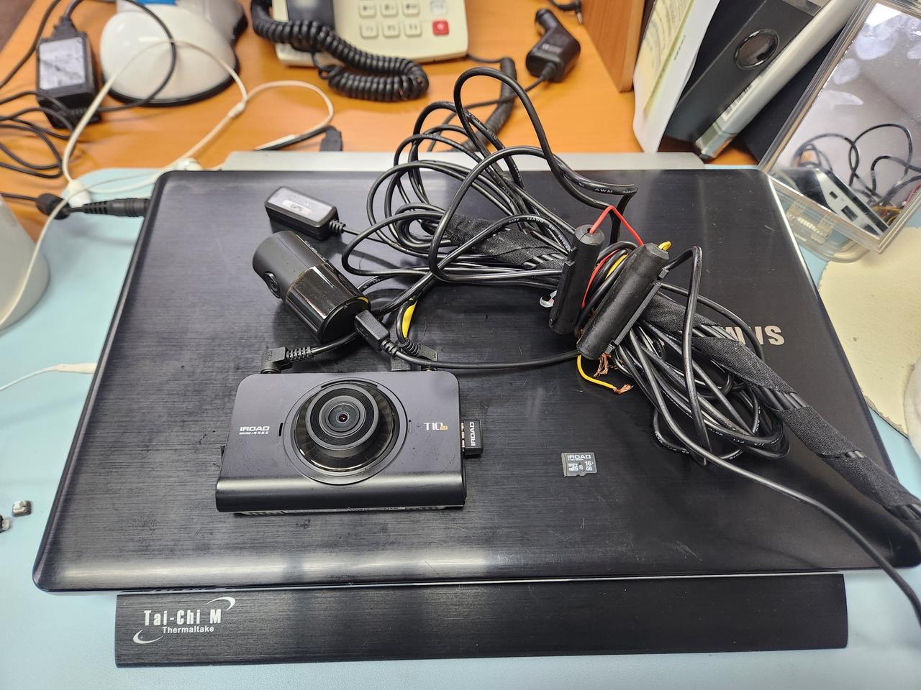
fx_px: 612
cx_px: 460
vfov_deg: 58.9
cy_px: 345
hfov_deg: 73.9
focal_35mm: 23
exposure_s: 1/120
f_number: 1.8
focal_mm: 5.4
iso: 320
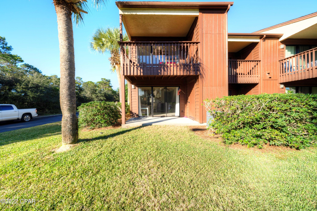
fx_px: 106
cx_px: 158
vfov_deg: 90.0
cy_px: 106
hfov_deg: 112.6
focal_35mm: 12
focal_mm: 12
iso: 100
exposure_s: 1/125
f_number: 8
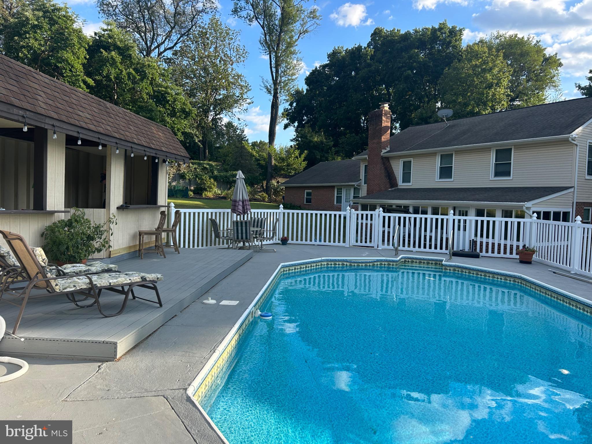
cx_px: 296
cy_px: 222
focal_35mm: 26
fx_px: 445
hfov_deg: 67.3
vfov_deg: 53.1
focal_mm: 5.7
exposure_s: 1/1377
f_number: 1.5
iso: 50
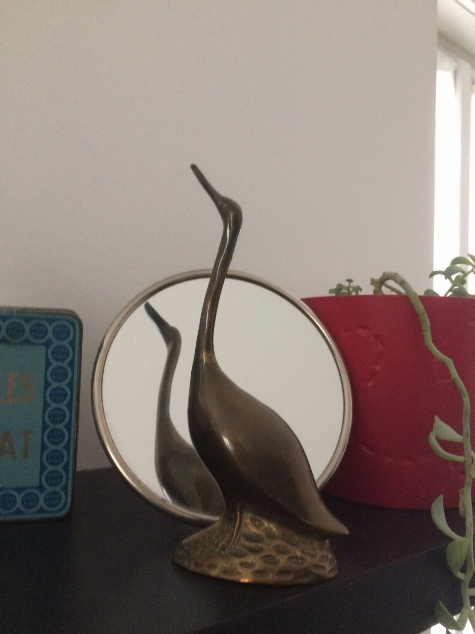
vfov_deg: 61.7
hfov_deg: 48.2
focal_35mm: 29
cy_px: 317
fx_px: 531
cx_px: 238
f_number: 2.2
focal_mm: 4.15
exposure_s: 1/33
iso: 320
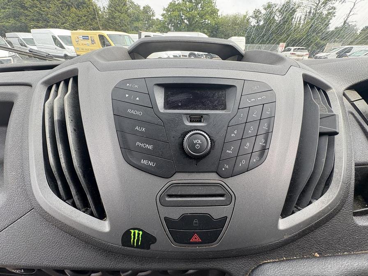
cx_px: 184
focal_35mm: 14
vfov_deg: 85.7
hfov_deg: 102.1
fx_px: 149
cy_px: 138
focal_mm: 2.22
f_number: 2.2
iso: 40
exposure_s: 1/99
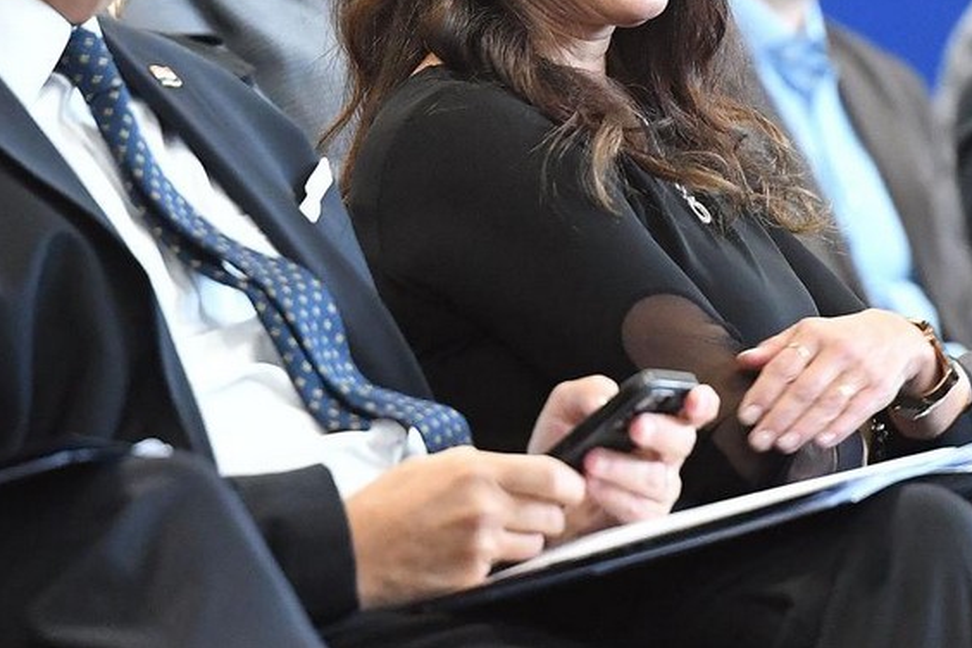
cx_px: 884
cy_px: 229
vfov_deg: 2.9
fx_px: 12932
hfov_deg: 4.3
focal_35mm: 479
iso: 2500
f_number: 5
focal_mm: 200
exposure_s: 1/200
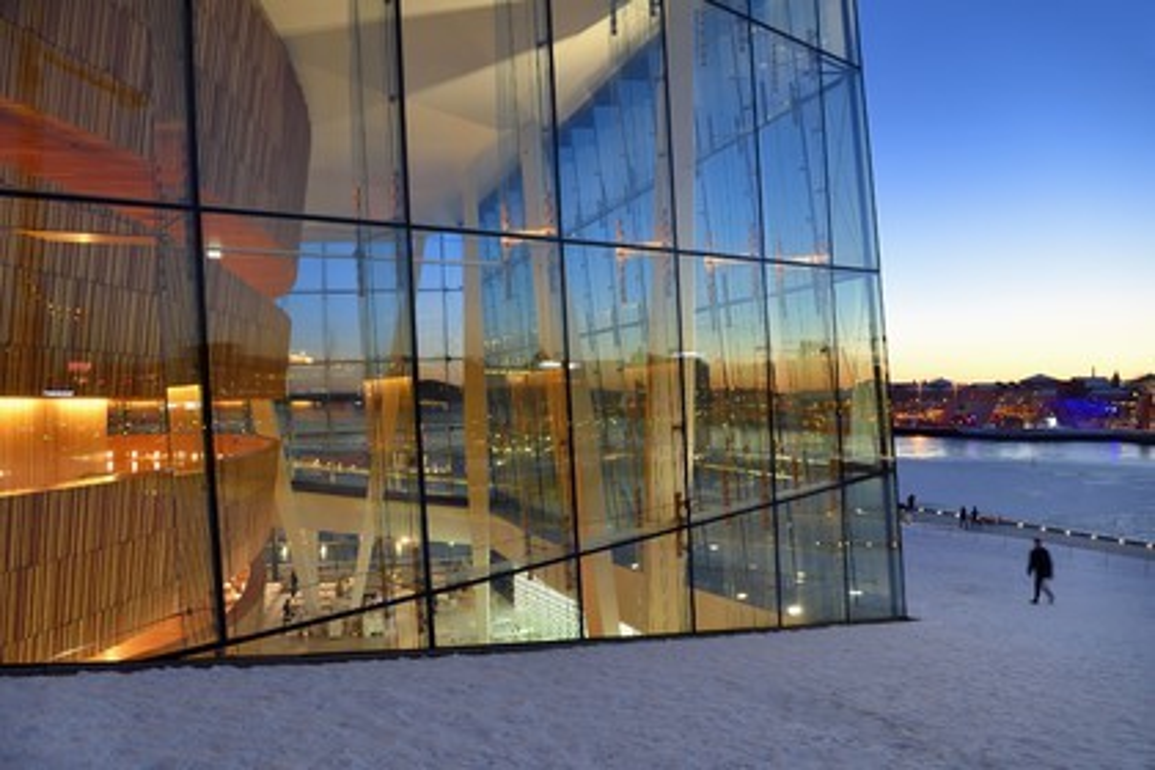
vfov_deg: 53.1
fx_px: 770
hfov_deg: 73.7
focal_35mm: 24
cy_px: 385
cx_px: 578
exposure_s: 1/6
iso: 800
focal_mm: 24
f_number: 6.3
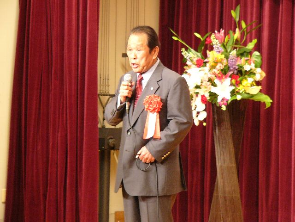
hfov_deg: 11.3
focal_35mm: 175
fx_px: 1491
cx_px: 148
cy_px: 111
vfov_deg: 8.5
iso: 200
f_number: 2.8
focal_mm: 29.1
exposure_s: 1/15
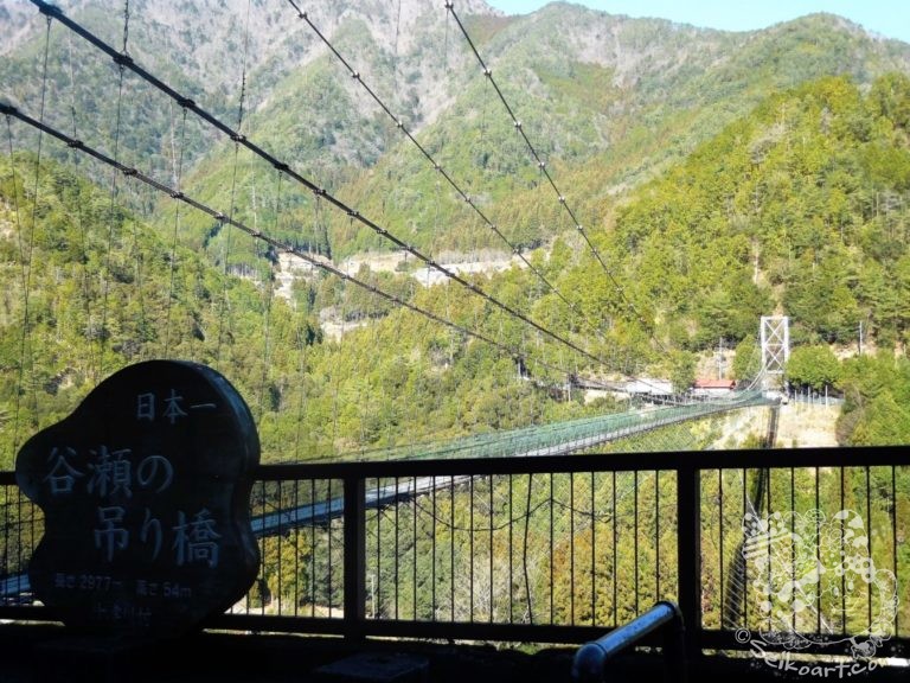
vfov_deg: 32.2
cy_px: 342
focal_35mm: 45
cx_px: 455
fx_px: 1183
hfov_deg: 42.1
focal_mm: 8.1
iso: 125
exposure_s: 1/400
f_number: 4.2
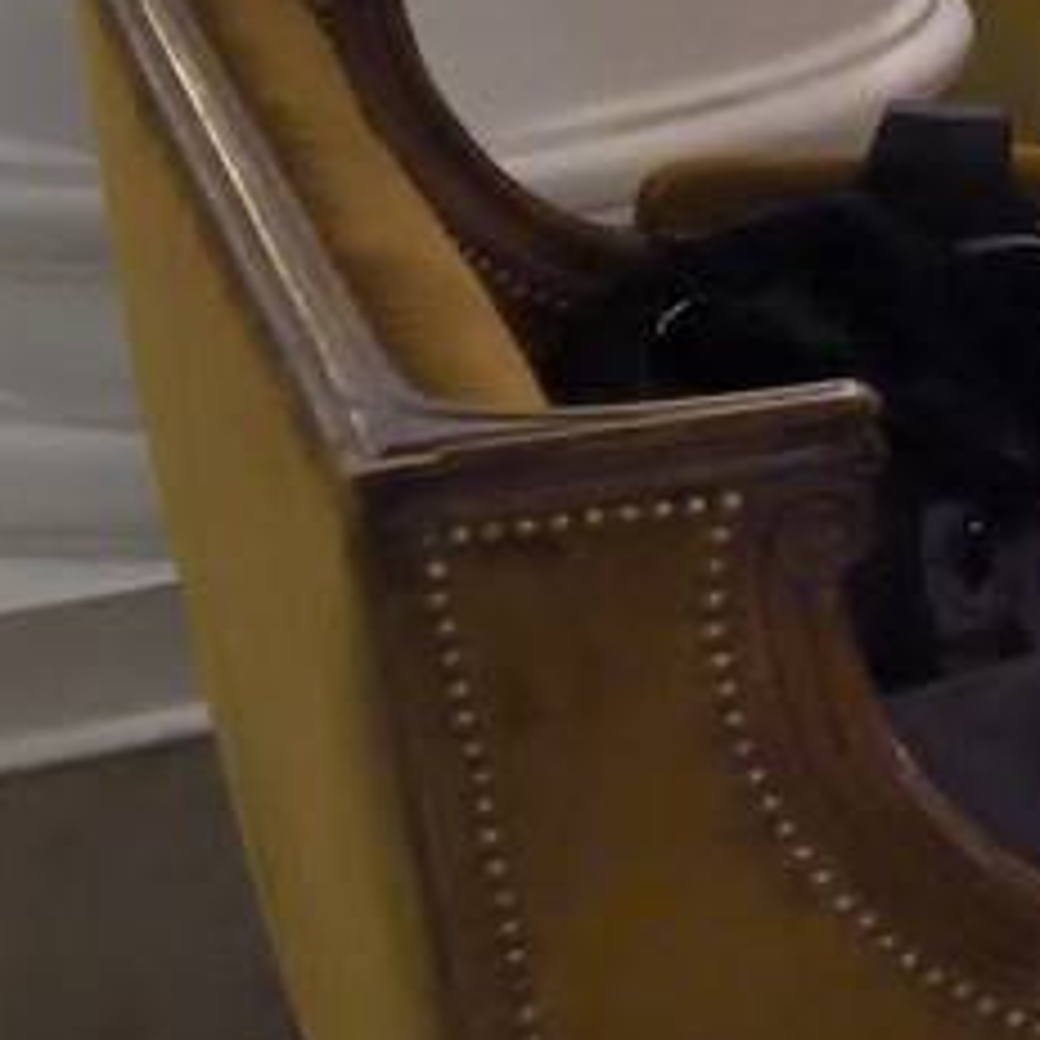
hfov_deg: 9.2
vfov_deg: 11.4
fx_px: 4793
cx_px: 3341
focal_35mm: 141
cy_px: -932
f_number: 5
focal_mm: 24
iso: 6400
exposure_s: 1/25
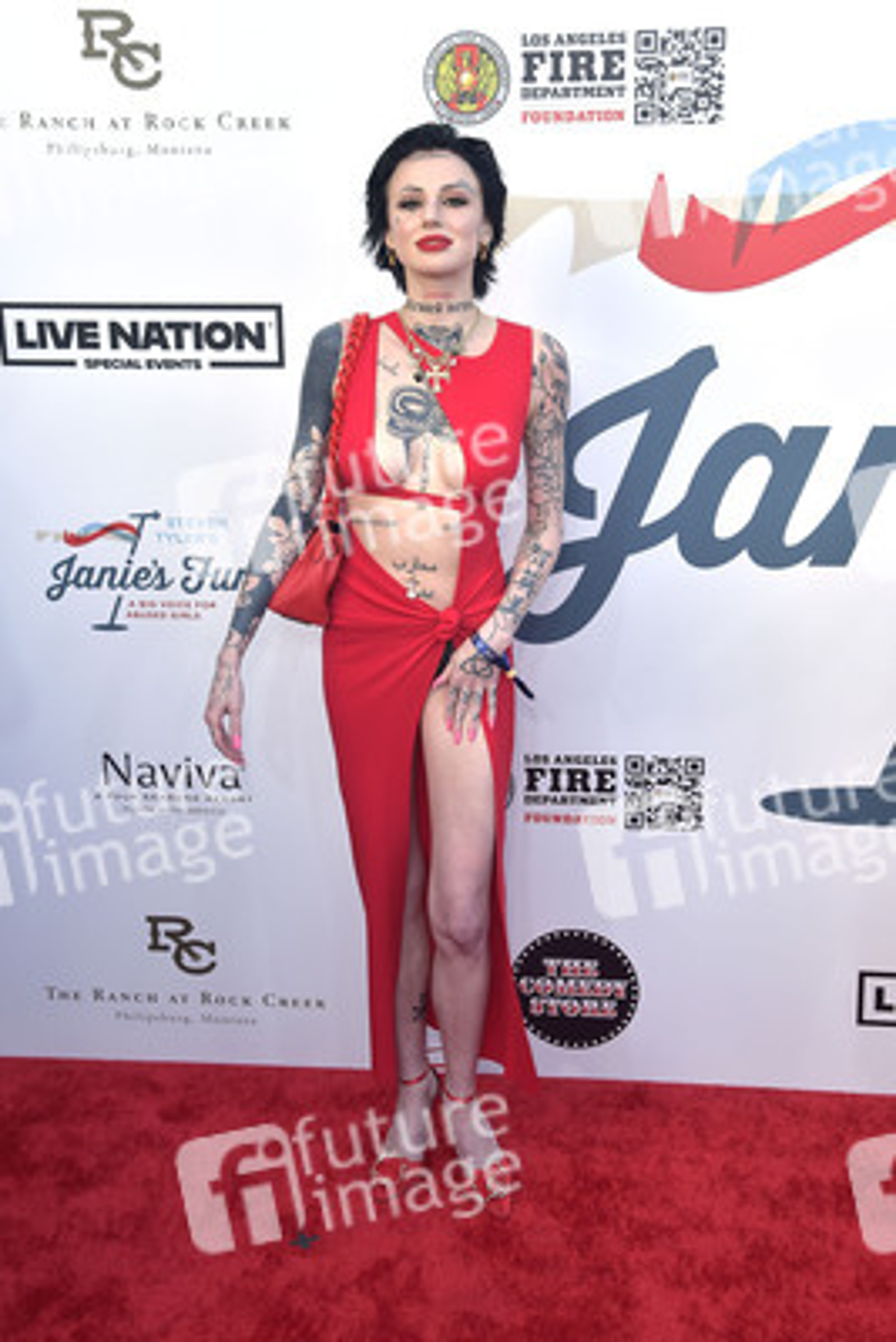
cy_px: 671
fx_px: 1716
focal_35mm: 46
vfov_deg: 42.7
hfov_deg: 29.3
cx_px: 448
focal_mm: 46
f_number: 6.3
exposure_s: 1/250
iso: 400
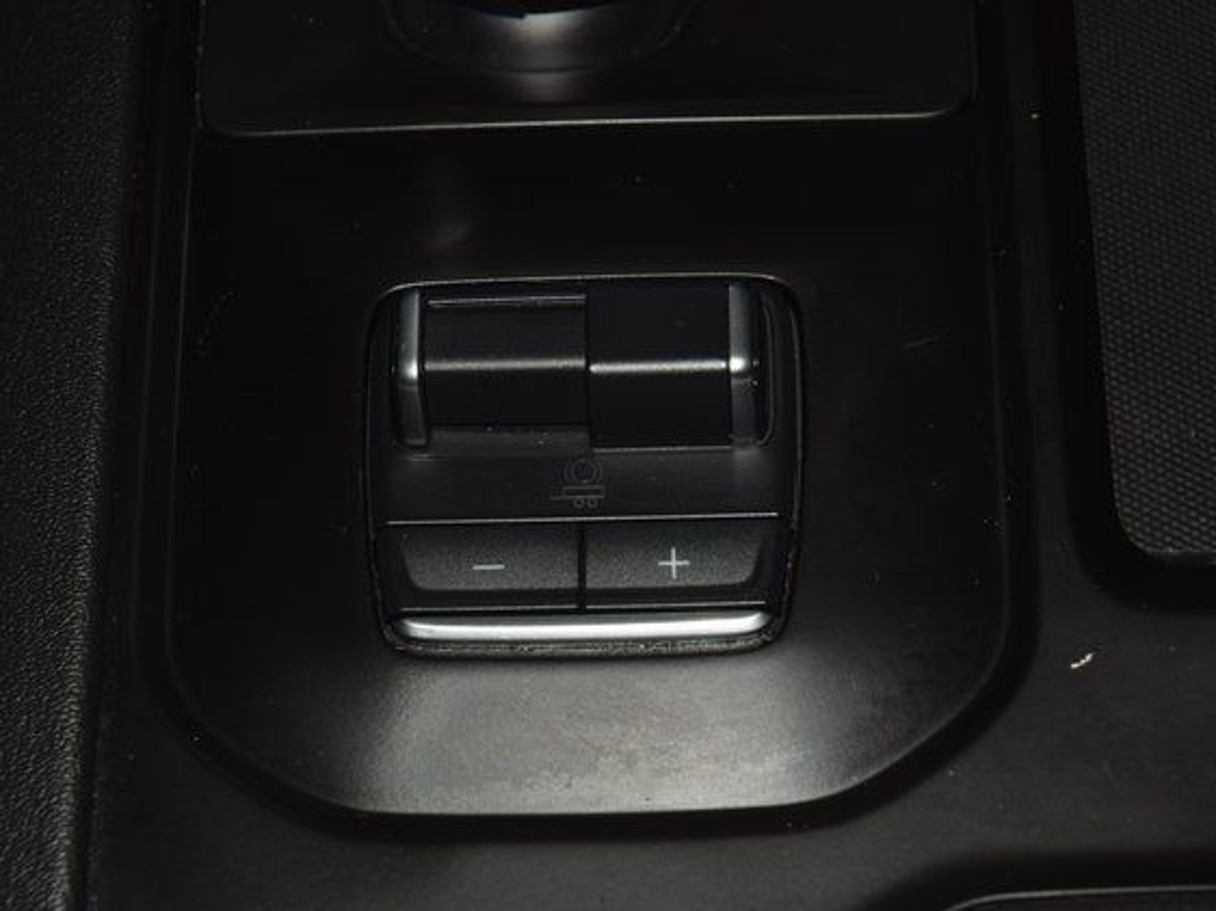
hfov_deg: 17.1
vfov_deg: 12.9
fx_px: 4038
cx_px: 586
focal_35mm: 115
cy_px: 460
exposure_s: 1/125
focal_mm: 70
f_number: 8
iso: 100
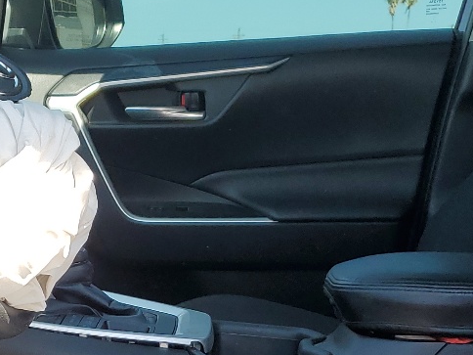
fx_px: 1175
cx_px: 103
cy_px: 371
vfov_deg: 16.7
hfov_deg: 22.5
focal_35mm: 86
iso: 50
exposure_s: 1/833
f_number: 1.5
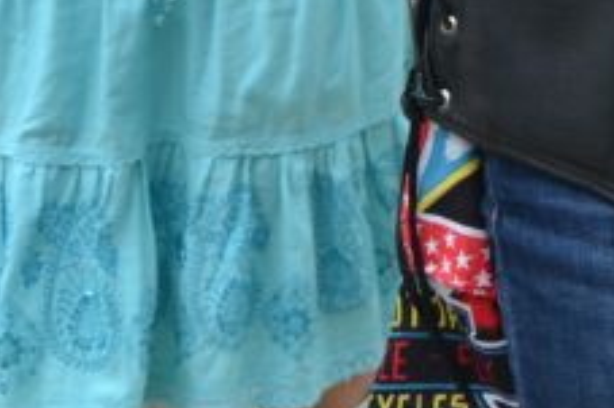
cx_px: 1225
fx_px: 3386
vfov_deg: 6.7
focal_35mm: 199
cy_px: -446
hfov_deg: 9.7
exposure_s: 1/500
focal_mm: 25
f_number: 4
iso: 400
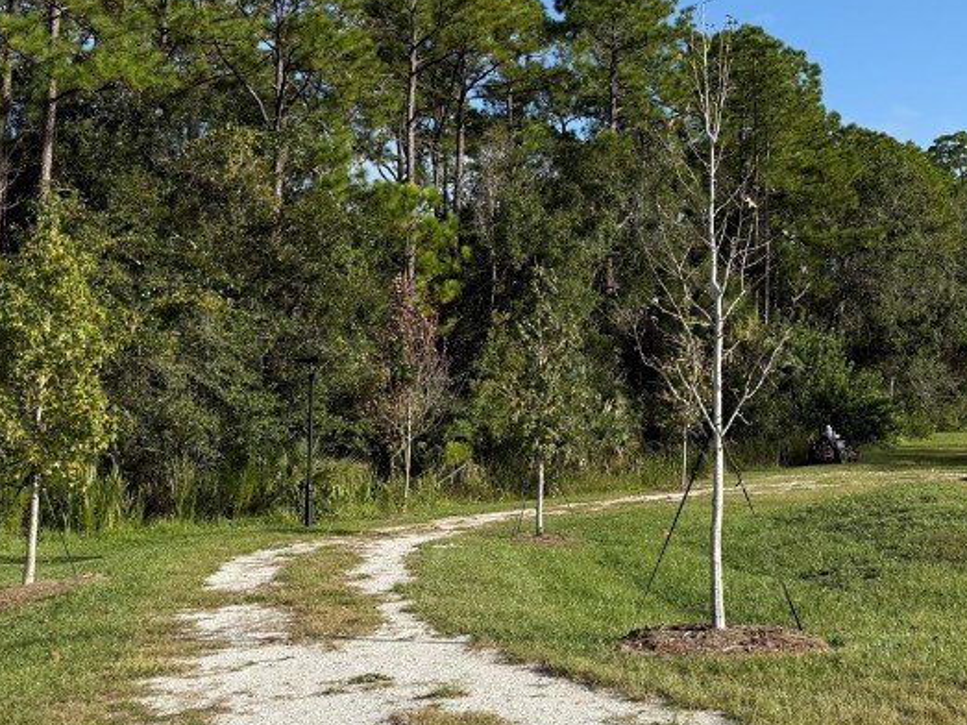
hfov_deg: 39.1
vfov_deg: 30.5
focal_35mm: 47
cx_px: 754
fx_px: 1313
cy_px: 213
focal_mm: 6.76
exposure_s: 1/3953
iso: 80
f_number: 1.78
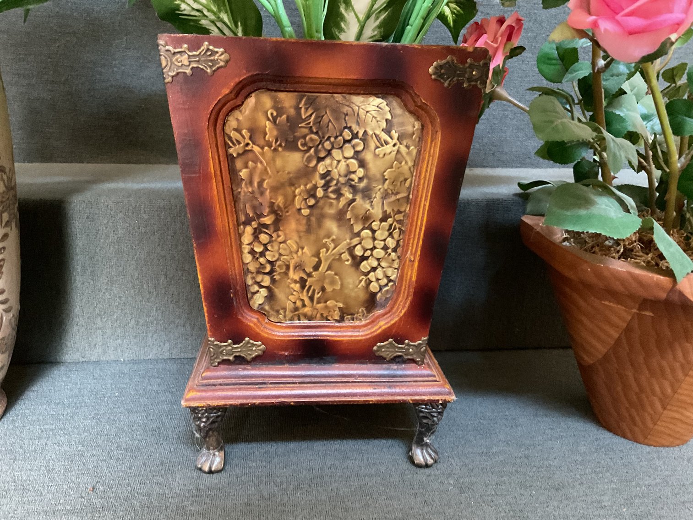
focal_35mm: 29
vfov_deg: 48.2
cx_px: 346
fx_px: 581
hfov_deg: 61.7
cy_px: 260
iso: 500
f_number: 1.8
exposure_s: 1/30
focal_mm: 3
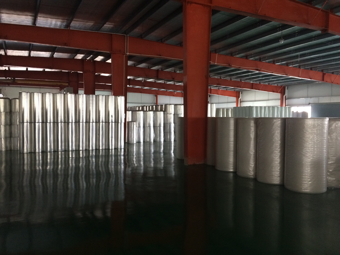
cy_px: 128
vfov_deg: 48.2
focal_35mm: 29
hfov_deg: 61.7
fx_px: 285
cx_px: 170
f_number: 2.2
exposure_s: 1/33
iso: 250
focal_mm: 4.15
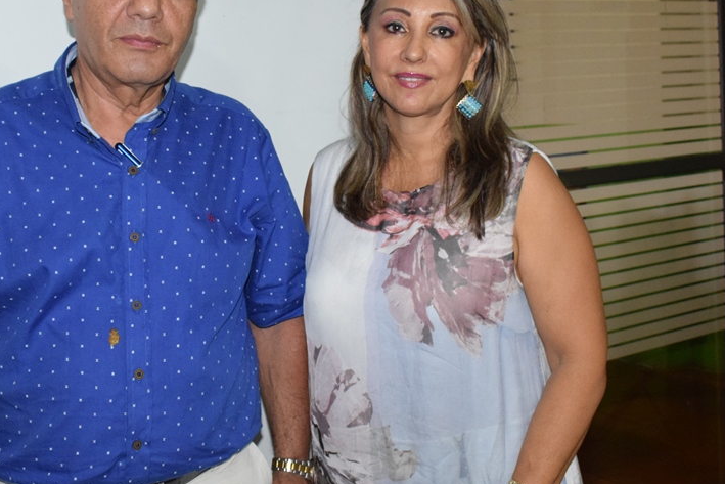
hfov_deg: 38.0
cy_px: 184
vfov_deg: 25.9
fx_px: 1047
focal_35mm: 52
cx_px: 291
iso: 3200
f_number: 7.1
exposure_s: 1/60
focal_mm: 24
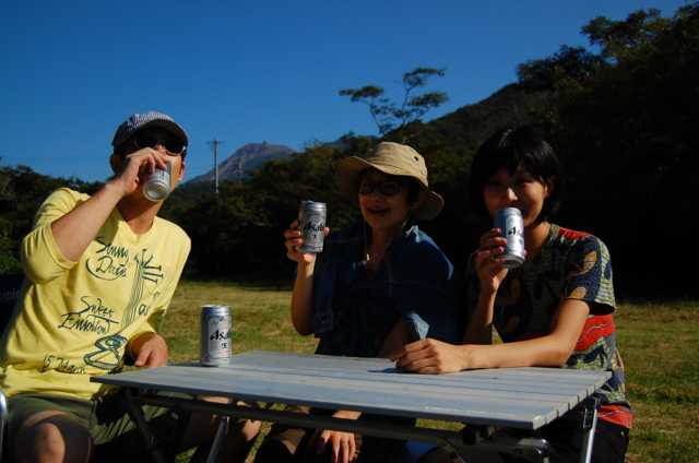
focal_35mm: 36
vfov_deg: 36.7
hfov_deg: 53.2
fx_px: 698
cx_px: 350
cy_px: 232
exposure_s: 1/4000
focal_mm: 24
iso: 200
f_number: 4
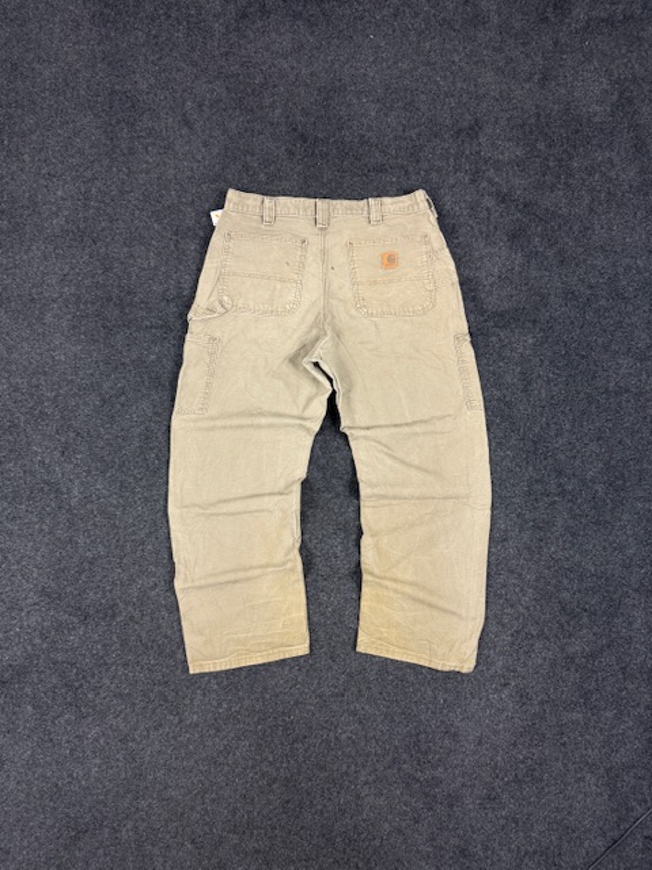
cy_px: 435
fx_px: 603
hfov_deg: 56.8
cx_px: 326
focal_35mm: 24
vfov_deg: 71.6
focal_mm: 6.76
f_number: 1.78
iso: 160
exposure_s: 1/100
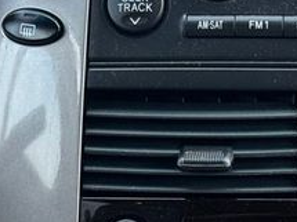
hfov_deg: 8.5
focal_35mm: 229
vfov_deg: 6.4
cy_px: 281
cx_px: 370
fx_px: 1964
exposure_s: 1/199
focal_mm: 6.76
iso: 50
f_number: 1.78
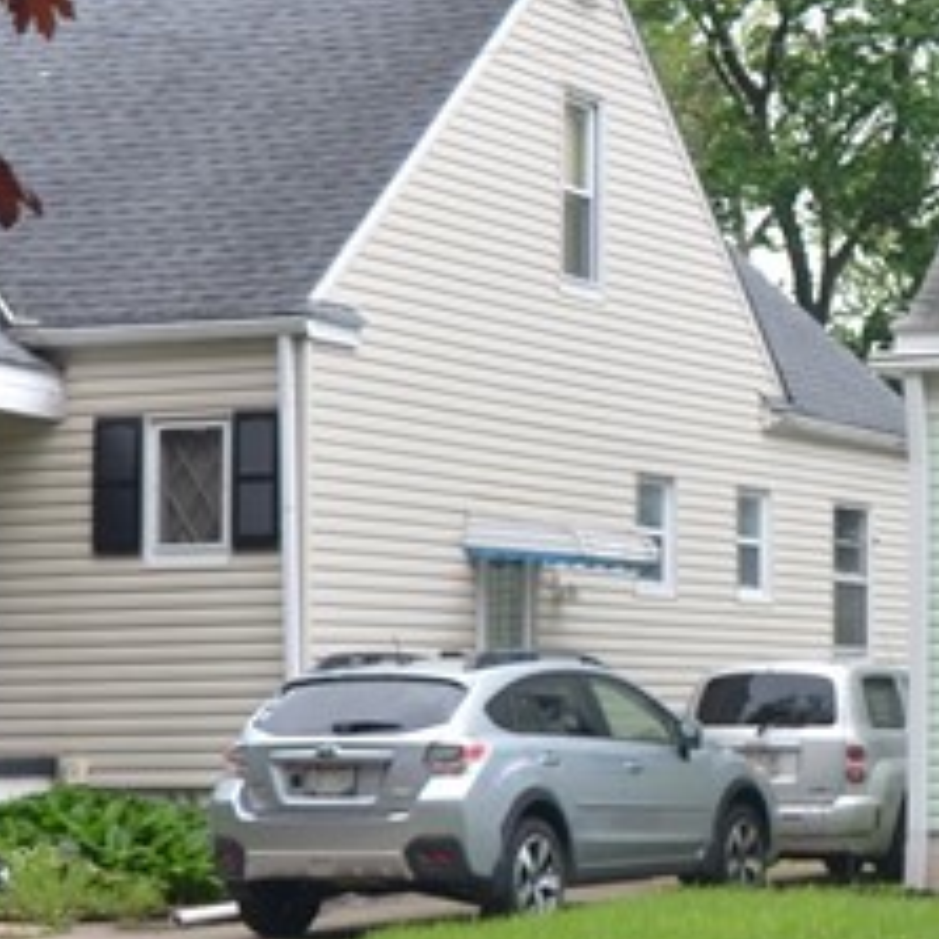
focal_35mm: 124
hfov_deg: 13.6
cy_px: 364
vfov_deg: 14.1
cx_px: 1152
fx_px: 3806
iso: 200
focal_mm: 20
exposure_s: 1/160
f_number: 6.3
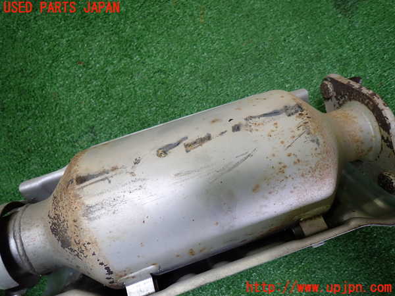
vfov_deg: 54.9
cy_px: 148
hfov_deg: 69.4
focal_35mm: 25
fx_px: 285
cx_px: 198
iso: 160
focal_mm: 4.5
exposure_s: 1/60
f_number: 2
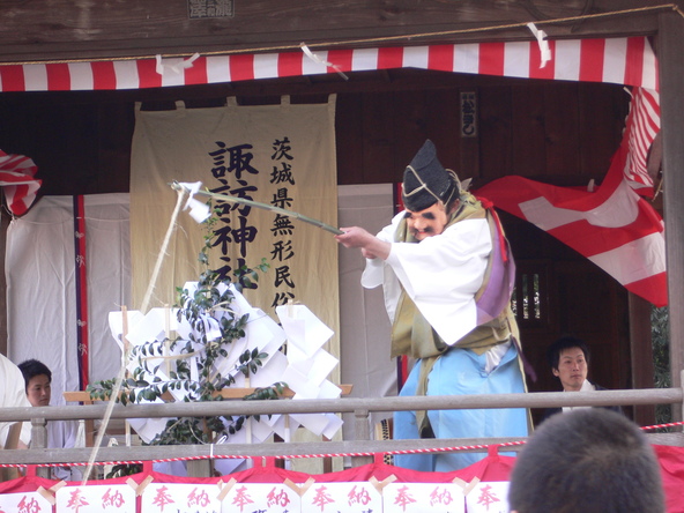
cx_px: 342
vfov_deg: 14.1
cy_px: 256
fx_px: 2075
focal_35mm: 105
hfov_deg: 18.7
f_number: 5
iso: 100
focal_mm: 17.4
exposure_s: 1/30
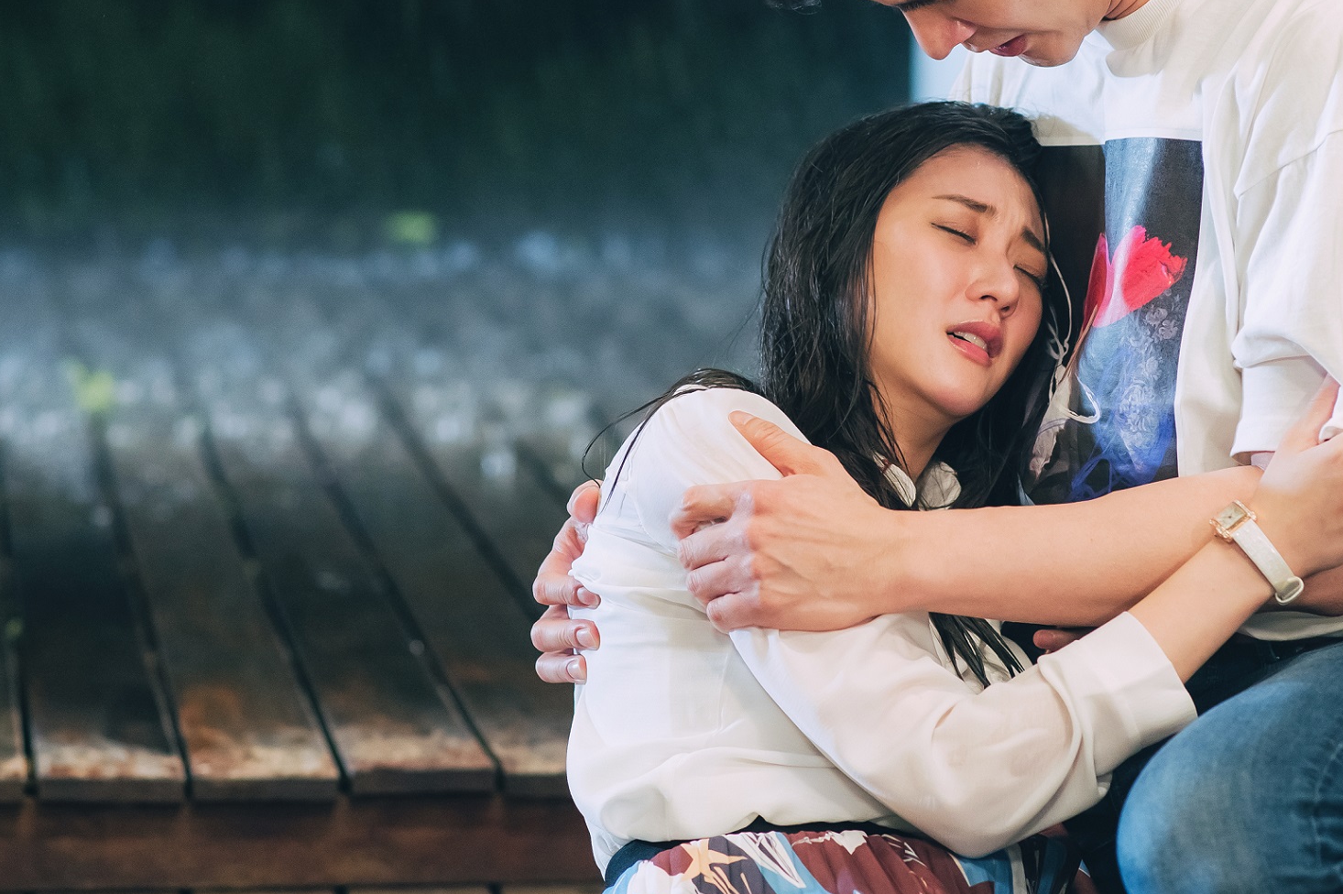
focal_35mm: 140
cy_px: 219
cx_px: 805
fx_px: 5220
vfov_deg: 9.8
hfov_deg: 14.7
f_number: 2.8
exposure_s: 1/125
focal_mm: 85
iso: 1800
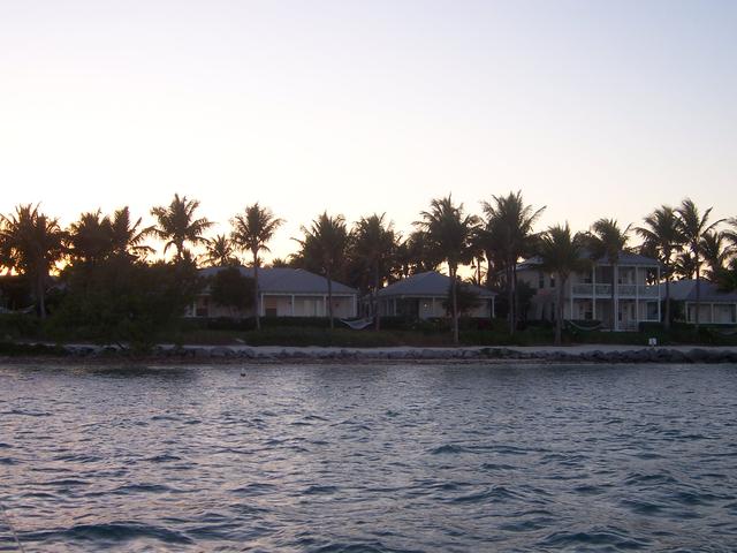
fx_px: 937
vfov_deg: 32.9
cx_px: 368
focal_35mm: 44
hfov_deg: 42.9
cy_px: 276
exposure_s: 1/250
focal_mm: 7.3
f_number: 3.3
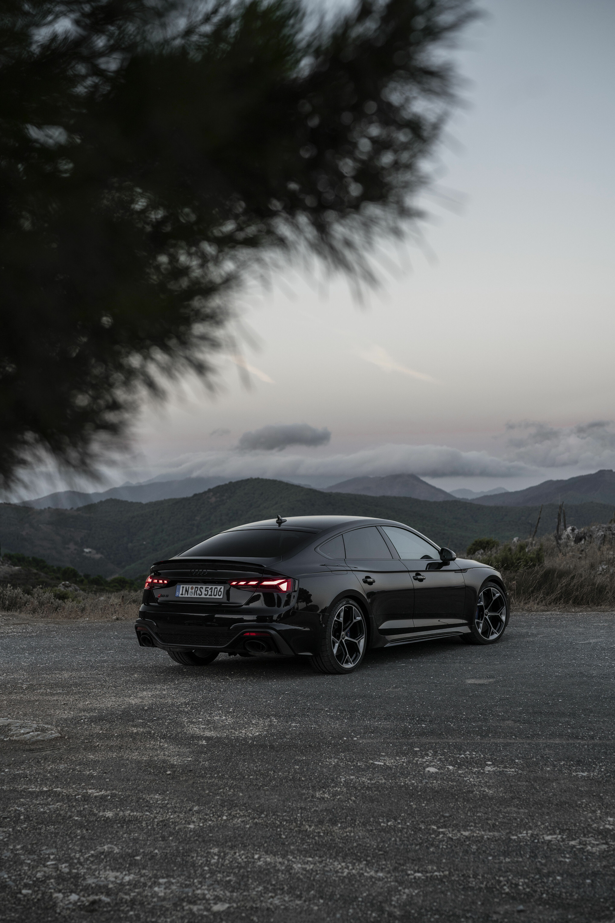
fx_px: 1281
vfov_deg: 39.6
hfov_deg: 27.0
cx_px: 308
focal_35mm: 50
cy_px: 462
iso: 250
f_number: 3.2
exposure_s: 1/125
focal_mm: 50
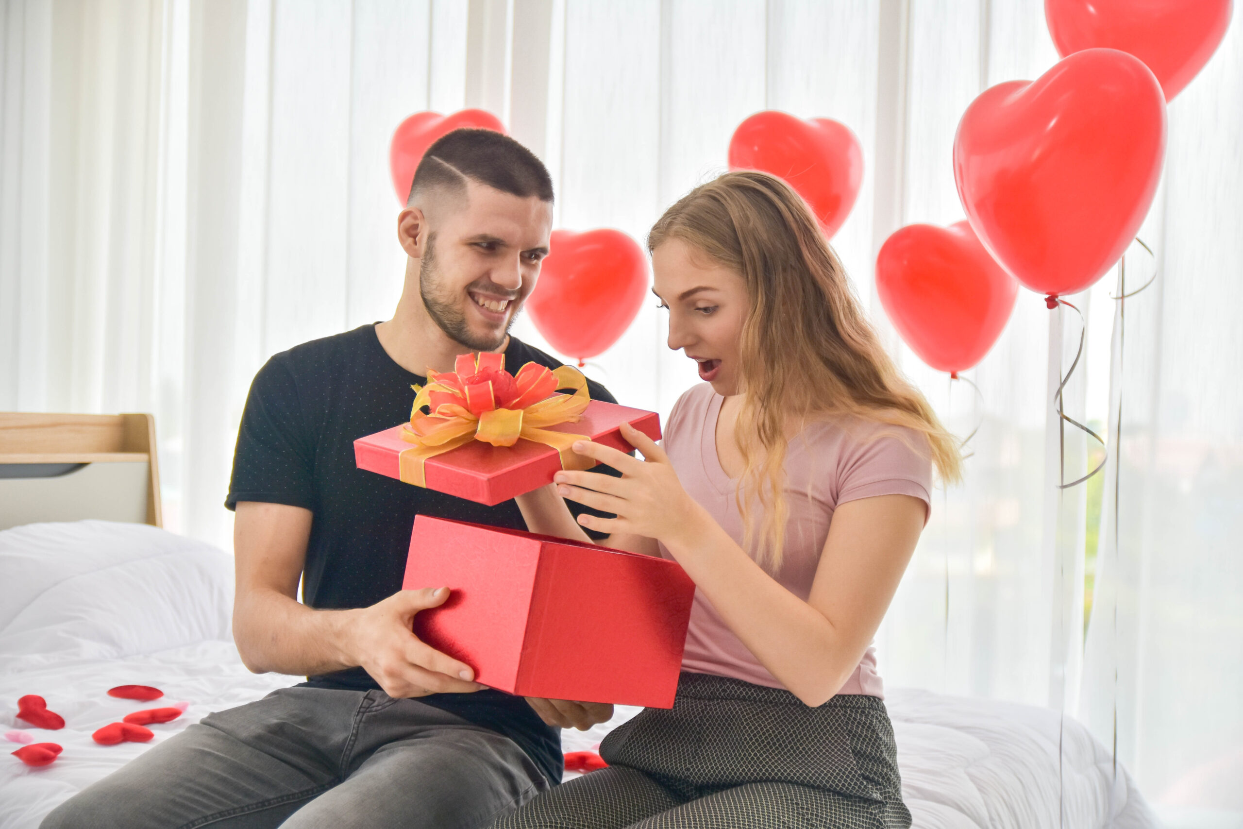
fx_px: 1813
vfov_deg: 25.8
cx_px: 622
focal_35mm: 52
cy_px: 414
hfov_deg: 37.8
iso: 200
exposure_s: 1/1000
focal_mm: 35
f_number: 2.8
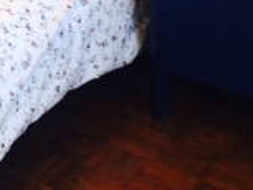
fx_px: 1009
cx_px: -116
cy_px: -203
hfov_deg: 13.5
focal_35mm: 138
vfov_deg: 9.9
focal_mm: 4.12
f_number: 2.4
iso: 64
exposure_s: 1/20
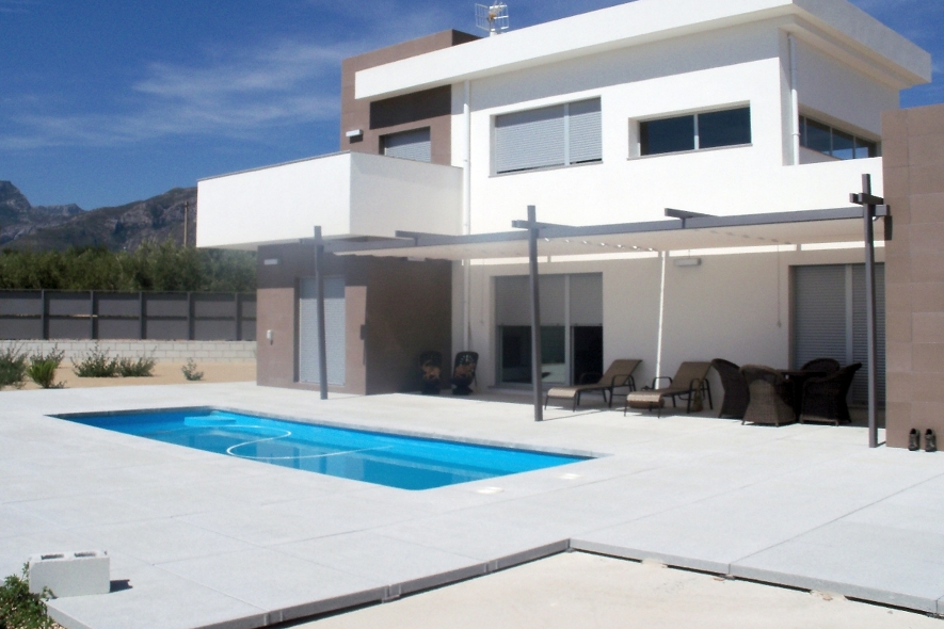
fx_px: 970
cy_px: 280
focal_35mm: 37
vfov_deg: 35.9
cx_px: 473
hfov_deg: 51.9
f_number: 5.5
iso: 80
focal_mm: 6.3
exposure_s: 1/1250
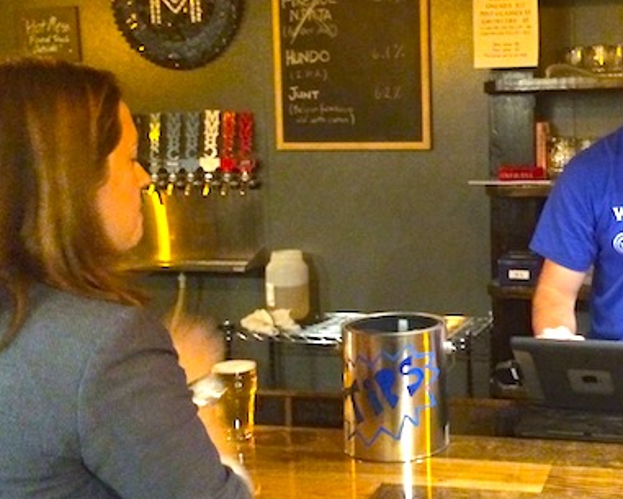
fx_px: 922
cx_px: 507
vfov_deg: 30.2
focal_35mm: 50
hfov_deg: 36.0
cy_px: 208
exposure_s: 1/15
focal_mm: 4.12
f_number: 2.2
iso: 500
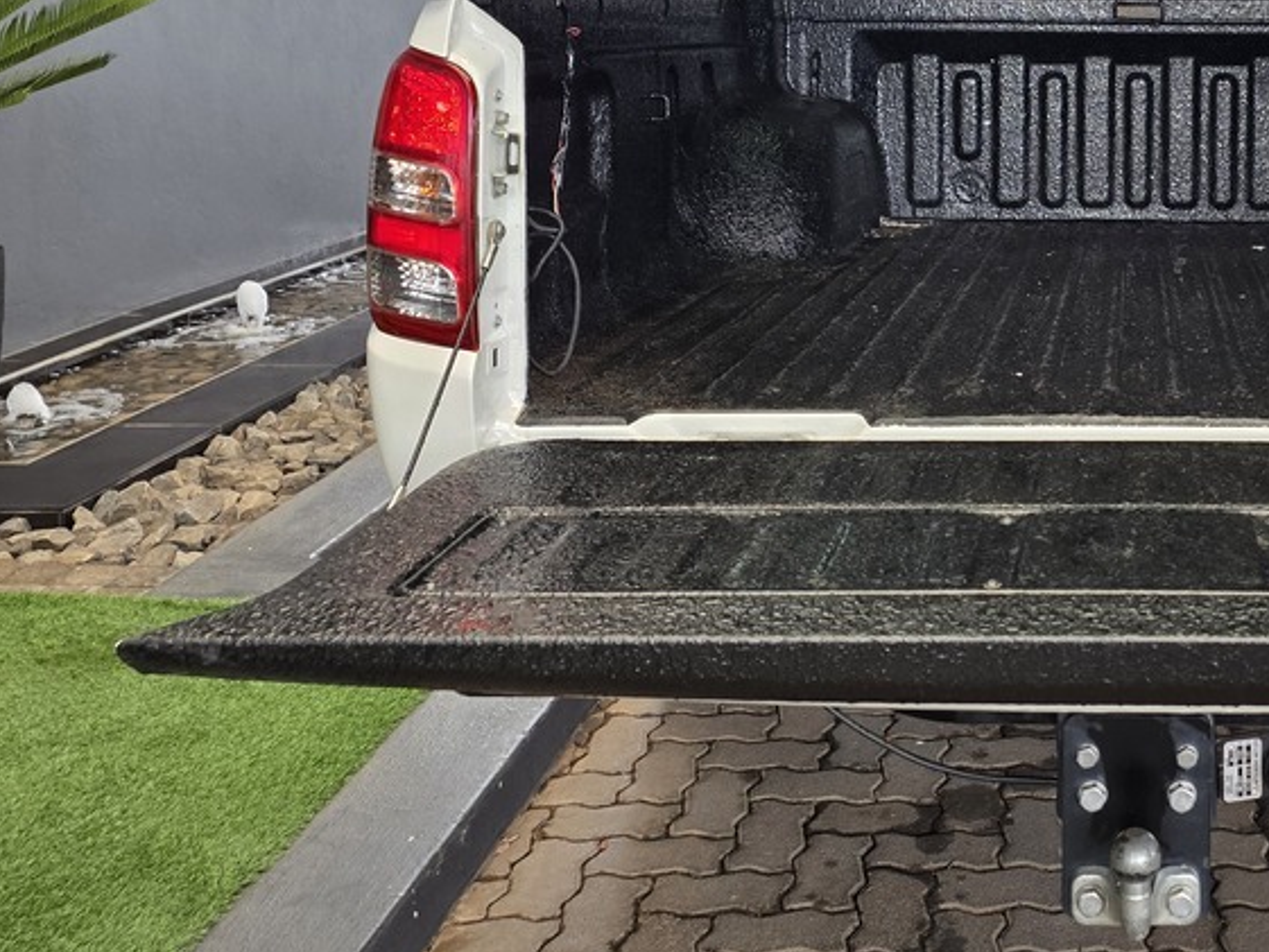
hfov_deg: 41.2
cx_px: 1145
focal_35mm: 42
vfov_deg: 32.7
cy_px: 104
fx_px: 1540
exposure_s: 1/180
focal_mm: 6.25
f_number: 1.7
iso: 160
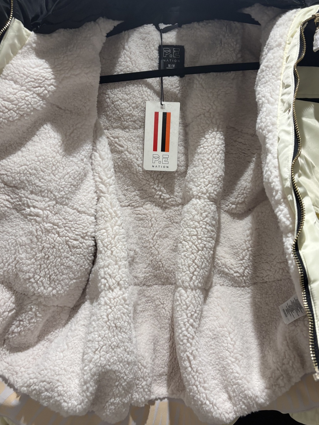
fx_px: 381
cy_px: 206
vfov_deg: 58.3
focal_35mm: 31
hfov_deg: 45.4
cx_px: 163
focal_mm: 5.96
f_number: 1.6
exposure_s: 1/97
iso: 125
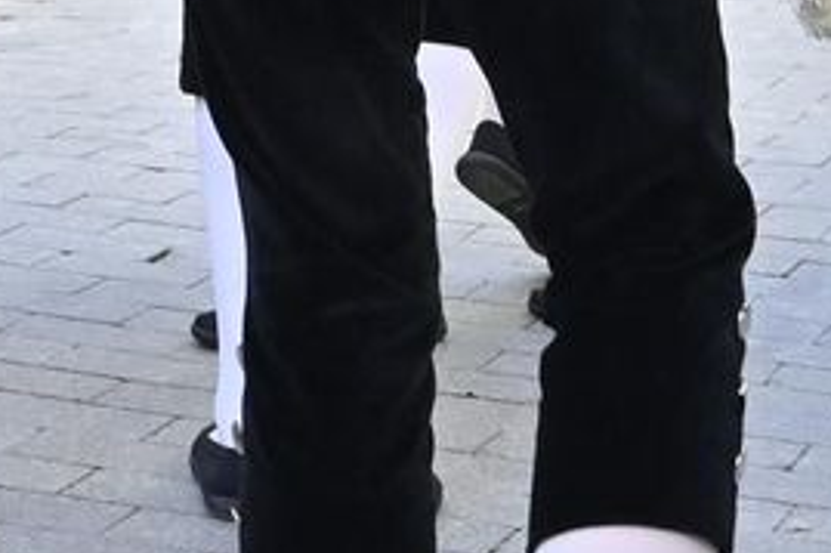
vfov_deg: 8.9
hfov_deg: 14.3
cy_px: -627
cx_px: 154
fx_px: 3299
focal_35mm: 143
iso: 640
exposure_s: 1/500
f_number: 4.5
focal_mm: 16
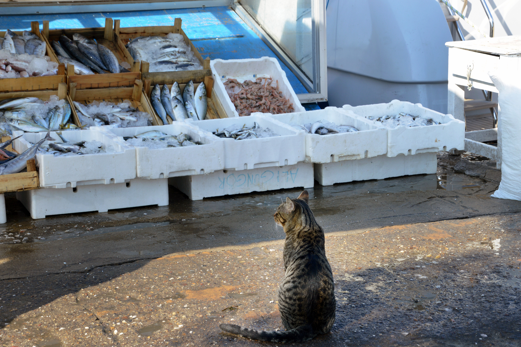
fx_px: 1345
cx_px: 260
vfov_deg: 14.7
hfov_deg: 21.9
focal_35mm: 93
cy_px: 174
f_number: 10
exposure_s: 1/80
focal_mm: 62
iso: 100
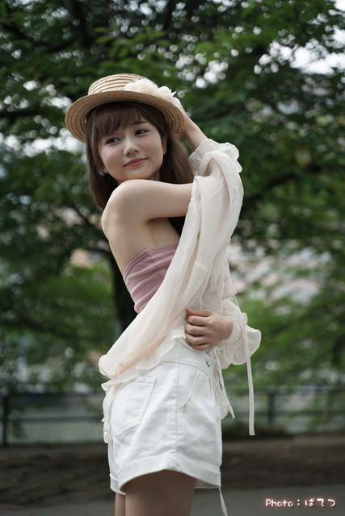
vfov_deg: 27.0
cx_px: 172
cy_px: 258
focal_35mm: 75
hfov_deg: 18.2
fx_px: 1077
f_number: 2.8
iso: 640
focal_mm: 75
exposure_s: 1/2500
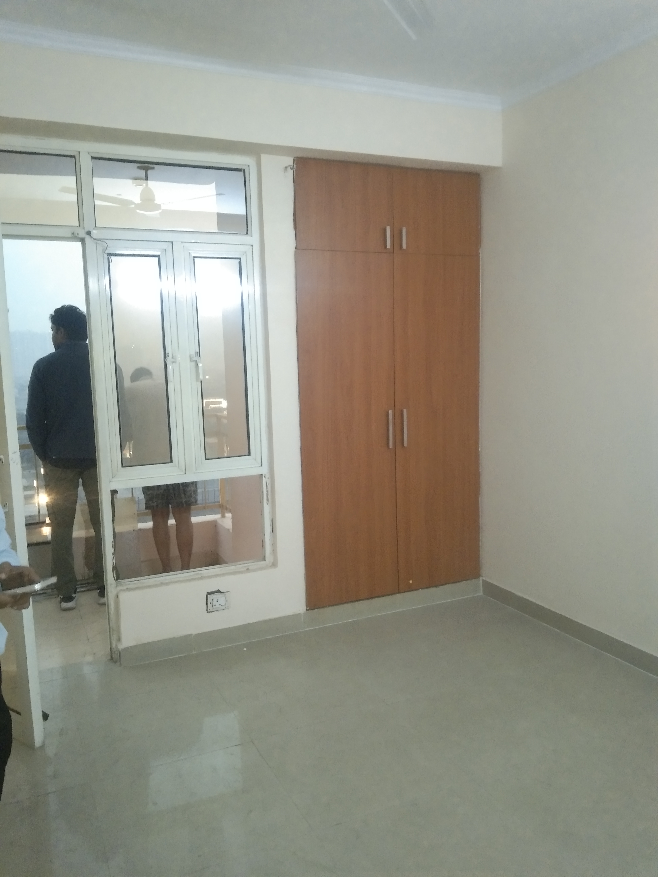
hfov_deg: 46.8
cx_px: 329
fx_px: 760
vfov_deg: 60.0
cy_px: 438
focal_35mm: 30
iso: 770
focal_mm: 3.65
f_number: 2.2
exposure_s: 1/20
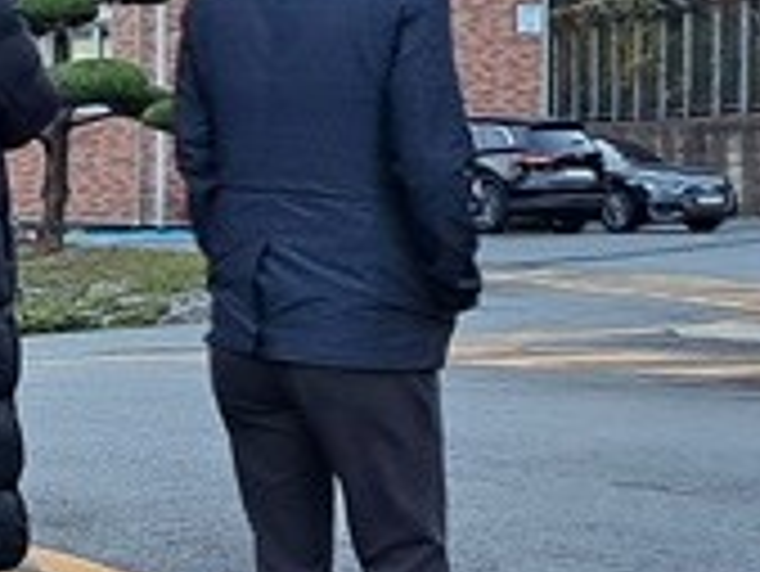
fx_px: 3120
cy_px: 216
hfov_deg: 13.7
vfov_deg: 10.5
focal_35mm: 142
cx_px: 36
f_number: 1.8
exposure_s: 1/60
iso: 32
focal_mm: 5.23
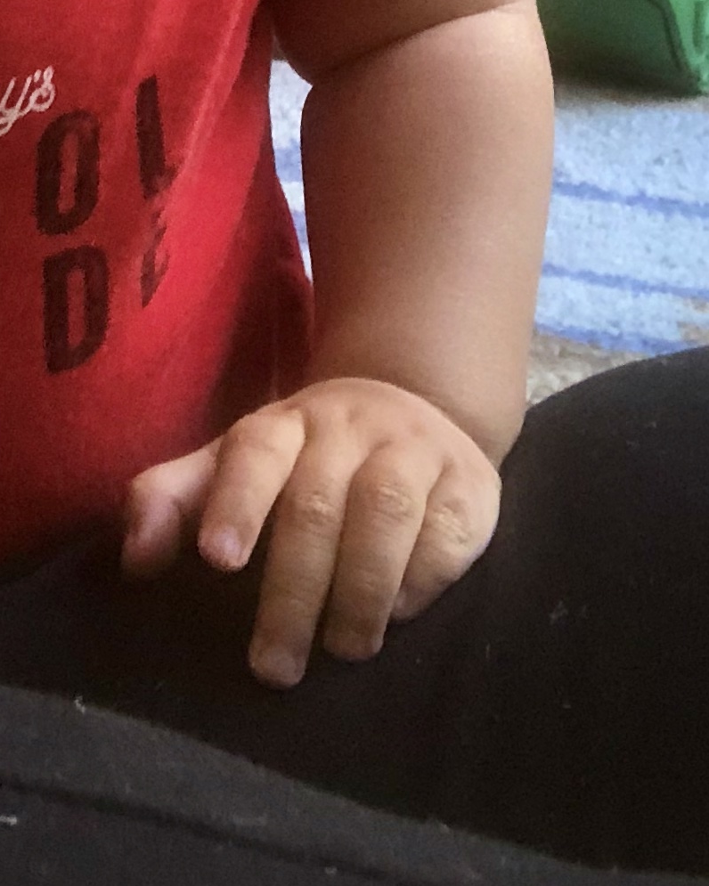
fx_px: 2544
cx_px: 49
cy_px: -370
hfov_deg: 15.6
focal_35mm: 97
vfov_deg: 18.0
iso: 200
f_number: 2.2
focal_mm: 2.87
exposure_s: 1/60
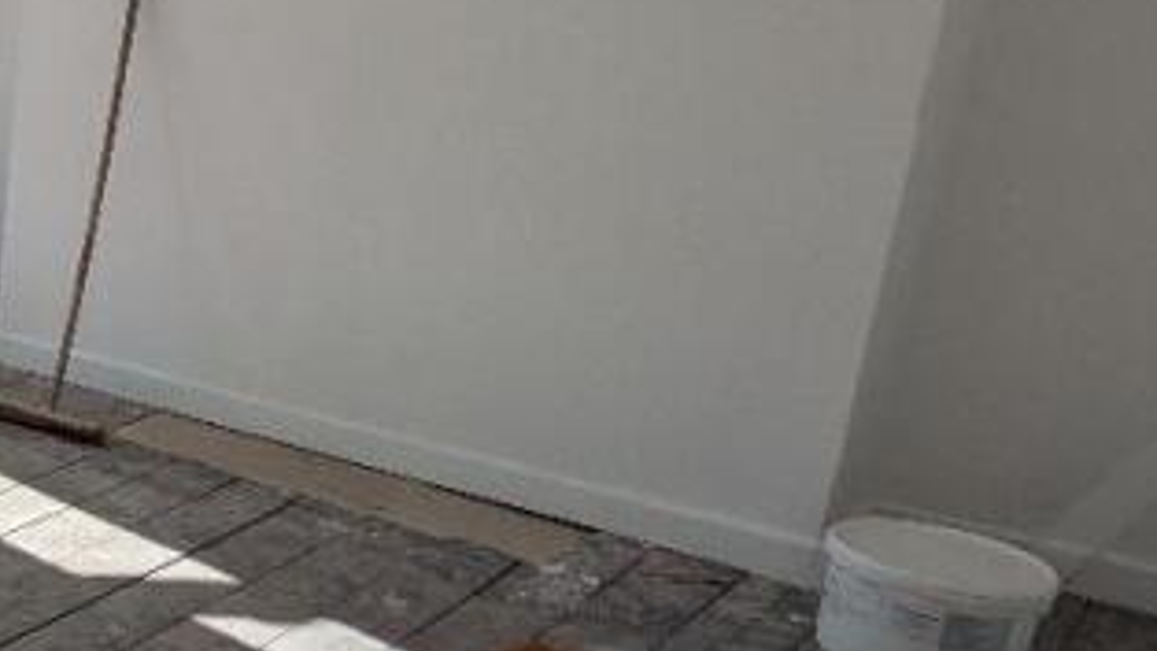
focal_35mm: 50
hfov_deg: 28.5
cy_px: 272
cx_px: -540
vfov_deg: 23.9
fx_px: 1534
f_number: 2.2
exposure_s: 1/859
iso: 47
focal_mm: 1.83
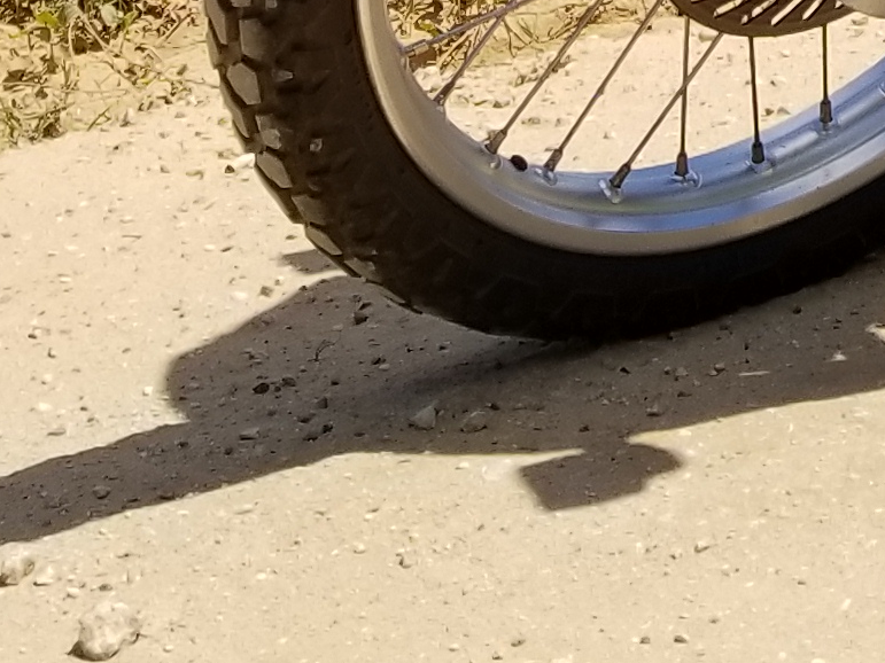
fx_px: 3476
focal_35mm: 136
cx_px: 1459
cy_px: -1036
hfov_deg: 13.4
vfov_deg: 9.5
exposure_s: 1/2800
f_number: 1.7
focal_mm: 4.25
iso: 50
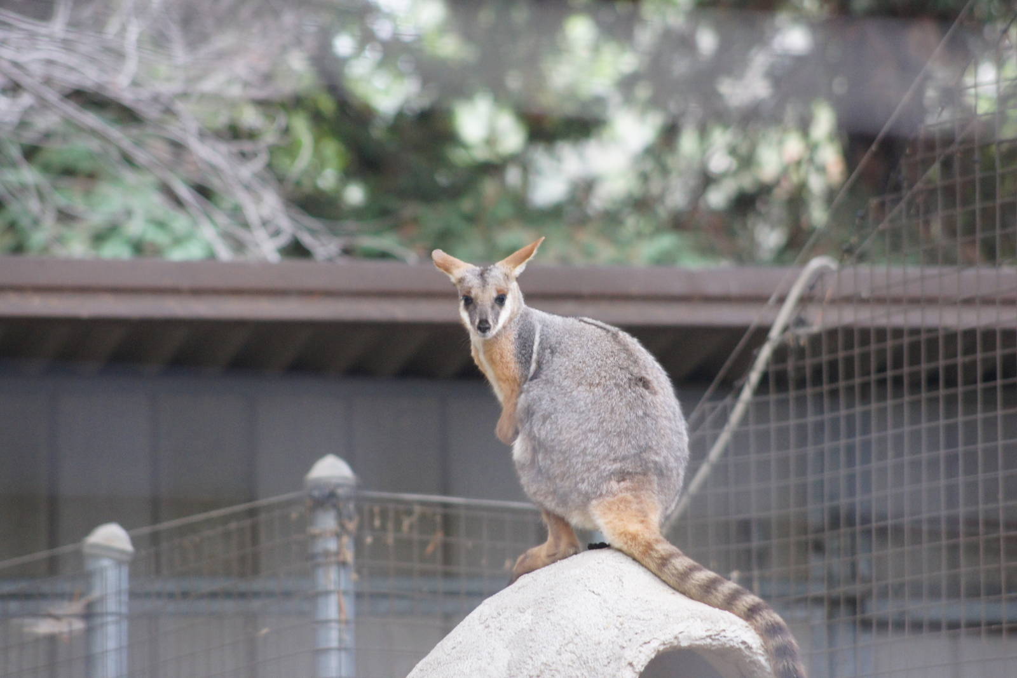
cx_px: 508
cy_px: 339
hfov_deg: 6.9
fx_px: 8475
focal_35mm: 300
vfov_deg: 4.6
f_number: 5.6
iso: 1600
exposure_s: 1/125
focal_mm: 200
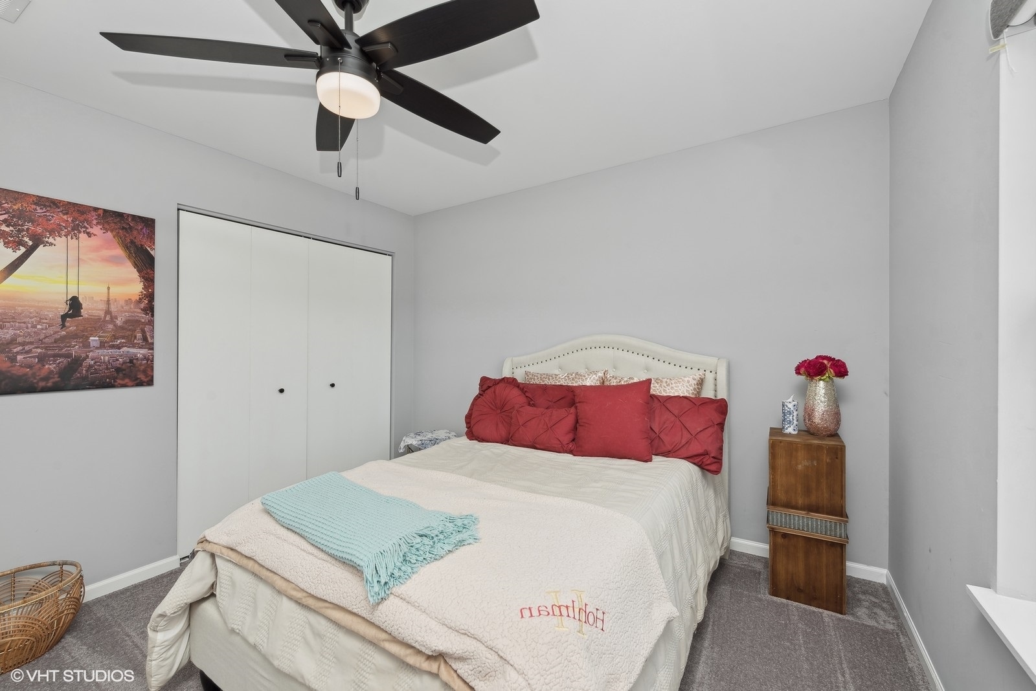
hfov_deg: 104.2
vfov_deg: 81.3
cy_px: 346
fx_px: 403
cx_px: 518
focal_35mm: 14
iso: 200
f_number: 8
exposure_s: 1/100
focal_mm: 14
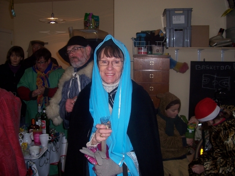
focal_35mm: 34
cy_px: 88
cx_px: 118
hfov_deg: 54.0
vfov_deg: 41.8
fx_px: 231
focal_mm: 5.6
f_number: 2.7
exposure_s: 1/60
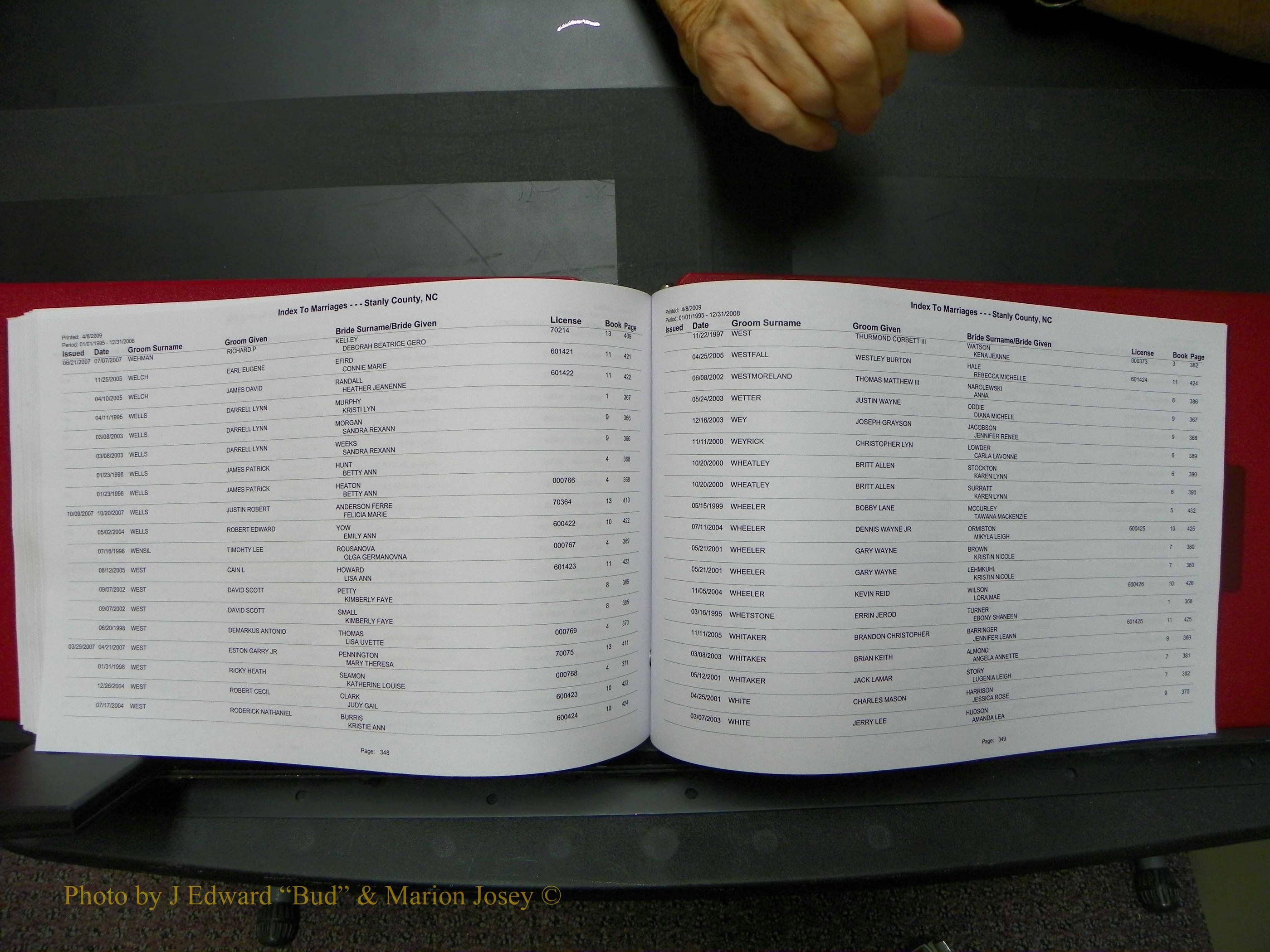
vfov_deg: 53.1
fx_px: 954
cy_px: 476
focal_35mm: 26
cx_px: 635
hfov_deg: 67.3
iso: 100
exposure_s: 1/30
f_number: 2.8
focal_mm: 4.6
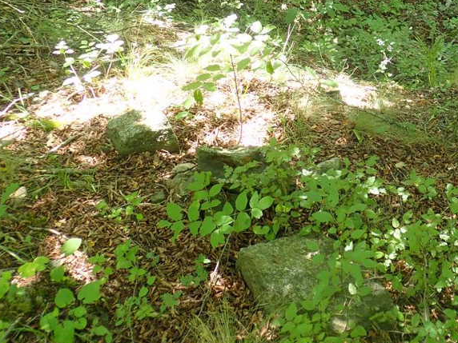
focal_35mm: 56
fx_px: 741
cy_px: 74
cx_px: 356
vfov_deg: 25.7
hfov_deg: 33.5
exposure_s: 1/60
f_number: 2.3
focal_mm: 5.5
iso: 200
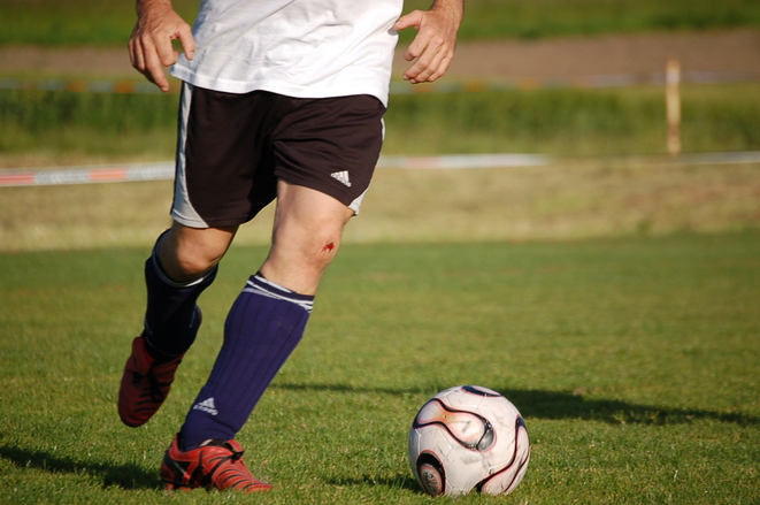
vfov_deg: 4.9
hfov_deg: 7.4
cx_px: 380
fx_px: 5851
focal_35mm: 278
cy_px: 252
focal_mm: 185
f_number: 5.6
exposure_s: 1/1000
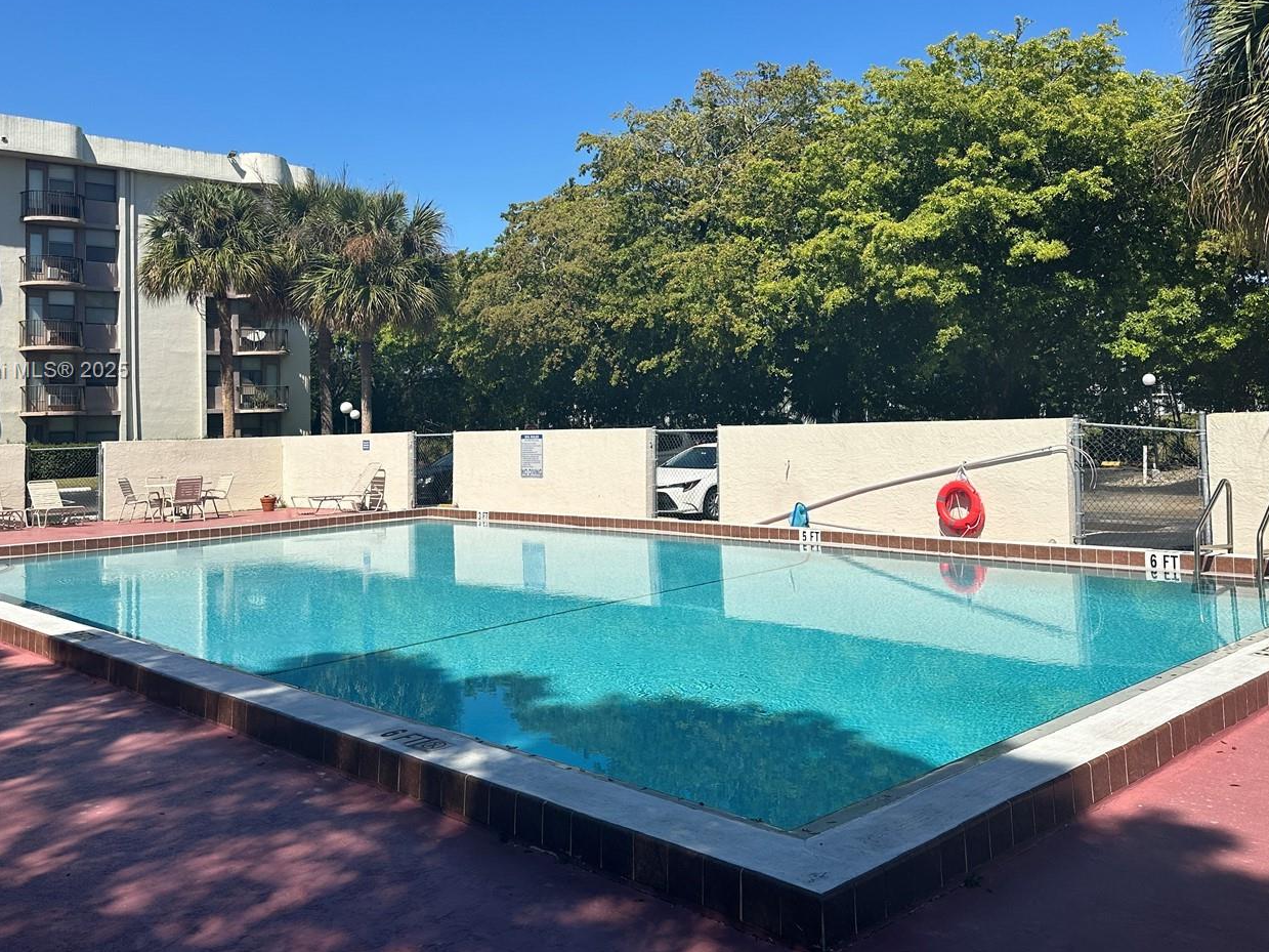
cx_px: 621
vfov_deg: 45.1
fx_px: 1136
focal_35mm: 31
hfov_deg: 58.4
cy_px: 372
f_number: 1.78
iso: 80
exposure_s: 1/6623
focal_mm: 6.86
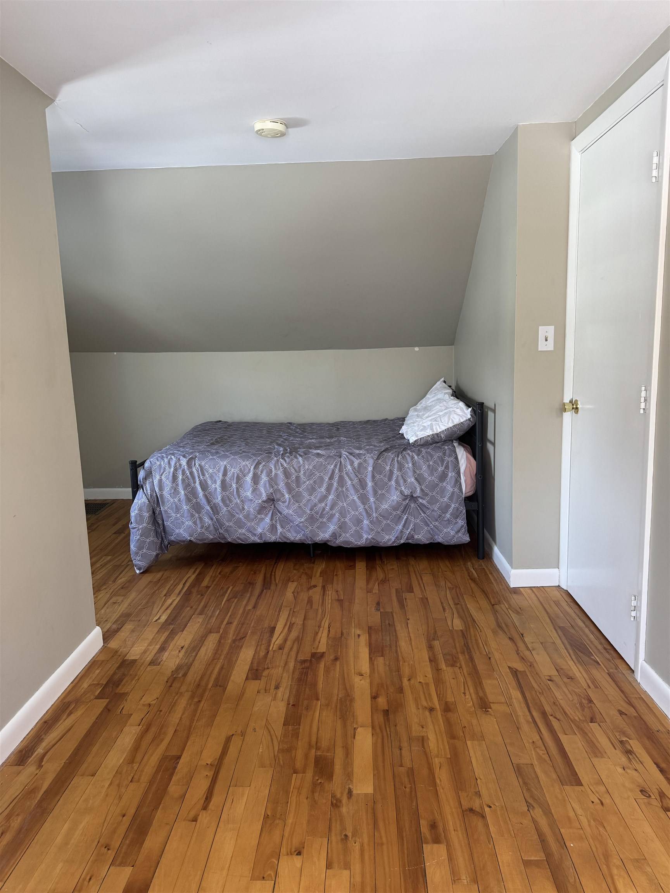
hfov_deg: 56.8
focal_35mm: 24
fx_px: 619
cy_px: 446
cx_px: 335
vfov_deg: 71.6
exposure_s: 1/116
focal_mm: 6.76
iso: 200
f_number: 1.78
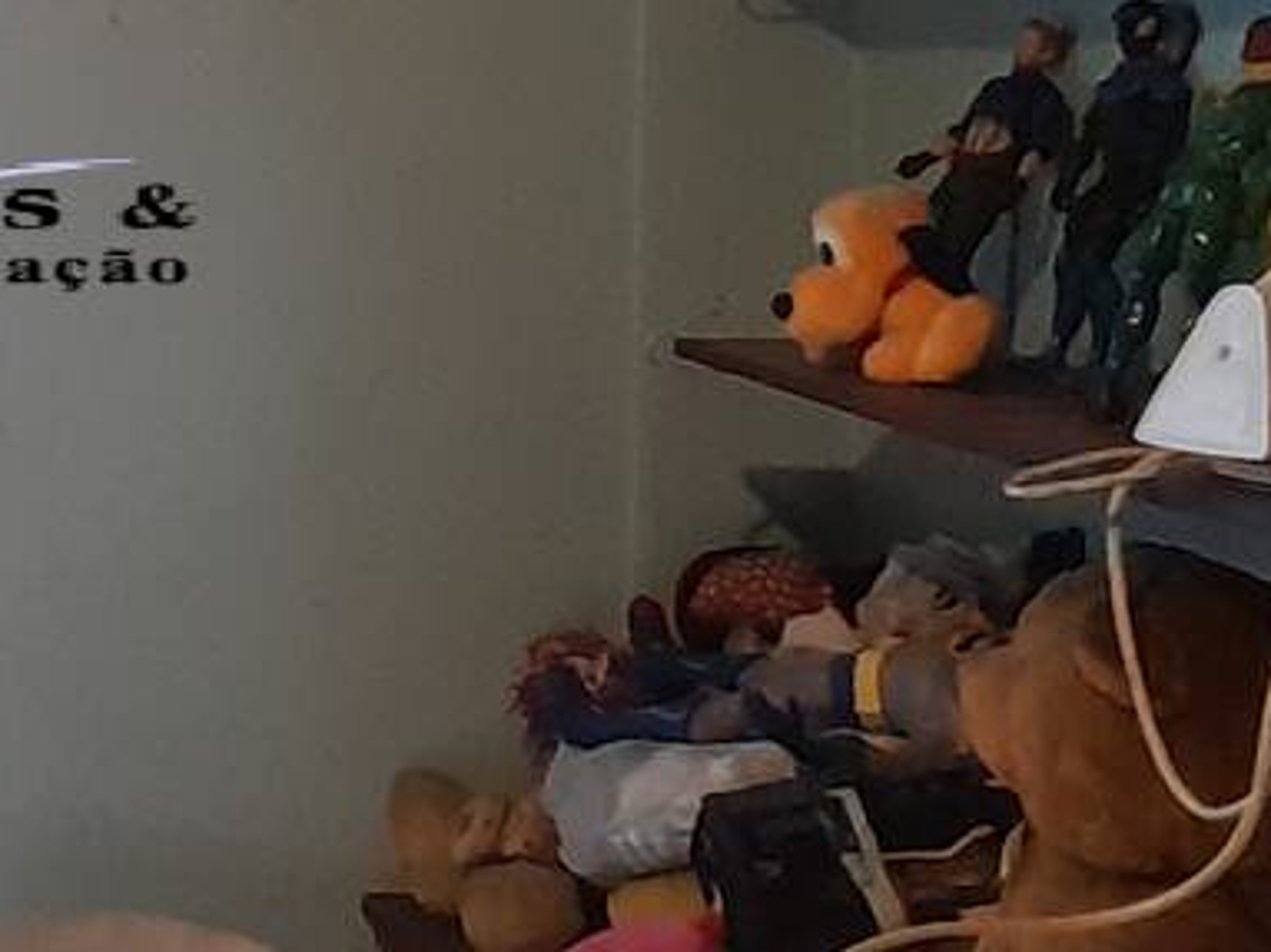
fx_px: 2349
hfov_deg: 26.5
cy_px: 143
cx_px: -295
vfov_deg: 22.5
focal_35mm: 64
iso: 250
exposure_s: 1/24
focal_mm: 1.46
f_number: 2.2
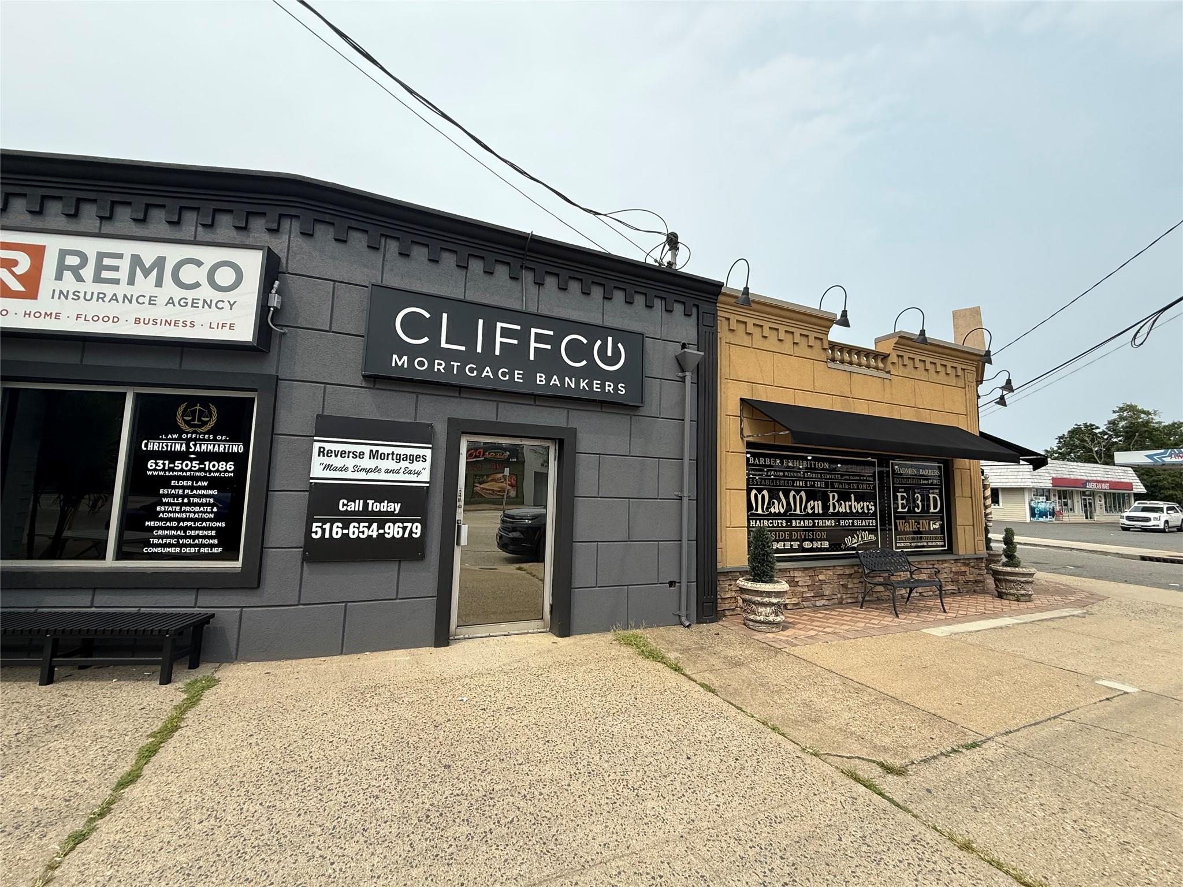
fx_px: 478
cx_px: 592
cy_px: 444
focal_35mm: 14
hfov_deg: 102.1
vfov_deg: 85.7
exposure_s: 1/1211
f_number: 2.2
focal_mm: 2.22
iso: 64
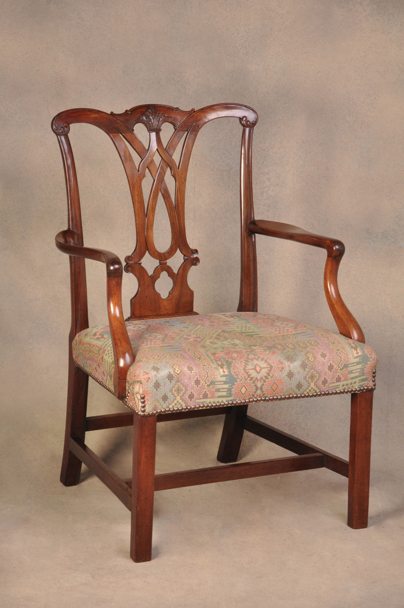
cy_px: 304
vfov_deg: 18.2
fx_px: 1899
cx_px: 202
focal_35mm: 112
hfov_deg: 12.1
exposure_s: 1/100
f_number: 6.3
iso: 800
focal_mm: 75
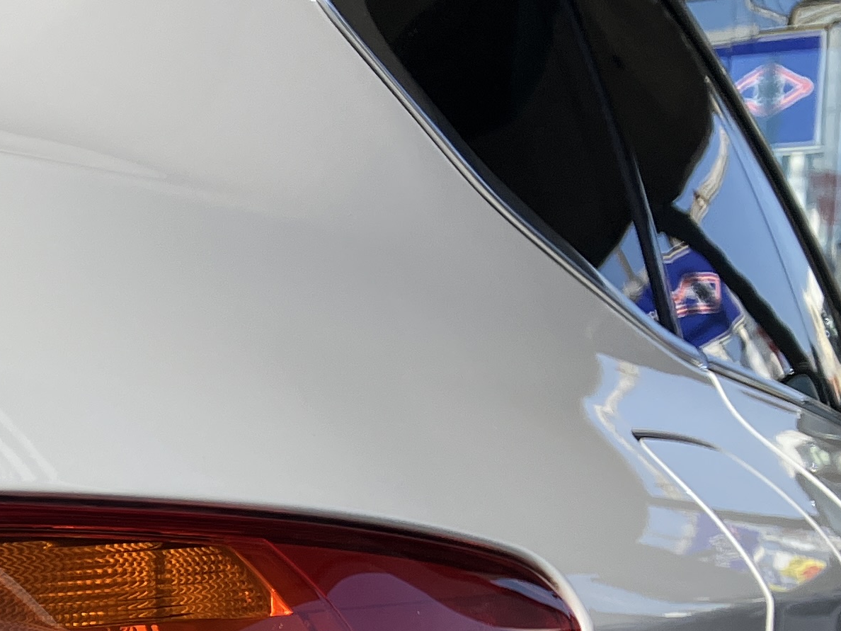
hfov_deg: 17.6
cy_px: 754
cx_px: -565
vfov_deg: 15.0
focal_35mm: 95
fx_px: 2308
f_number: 1.8
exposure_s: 1/2703
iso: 32
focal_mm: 3.99
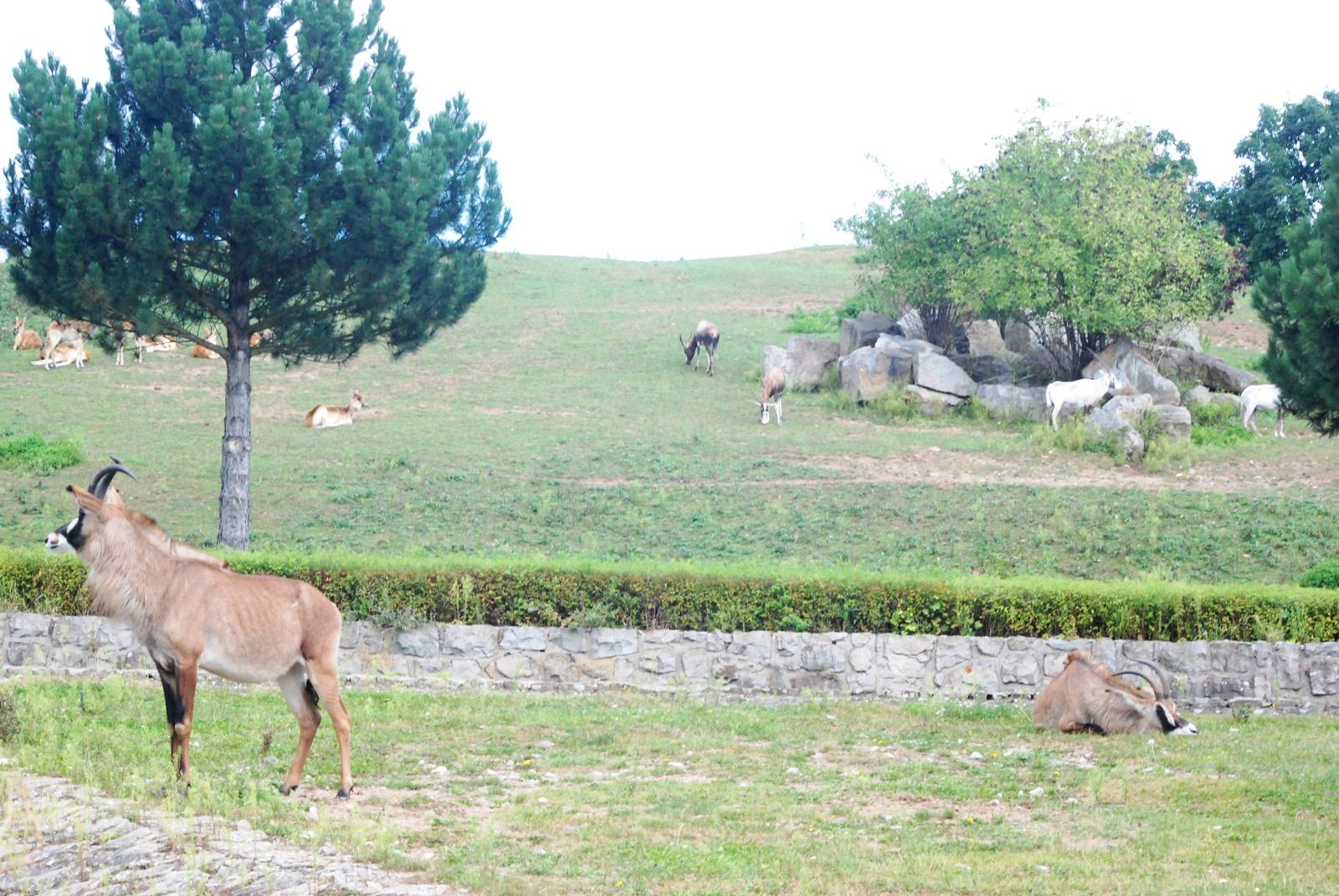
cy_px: 448
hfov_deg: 19.4
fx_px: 3910
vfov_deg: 13.1
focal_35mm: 105
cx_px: 670
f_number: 13
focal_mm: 70
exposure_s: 1/160
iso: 1000
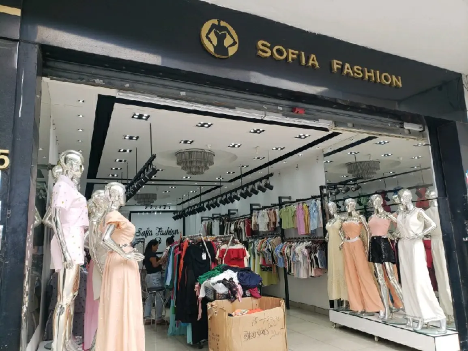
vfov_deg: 53.1
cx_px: 234
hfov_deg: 67.3
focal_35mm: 26
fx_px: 352
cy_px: 176
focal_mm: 4.3
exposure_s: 1/122
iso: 50
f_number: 2.4
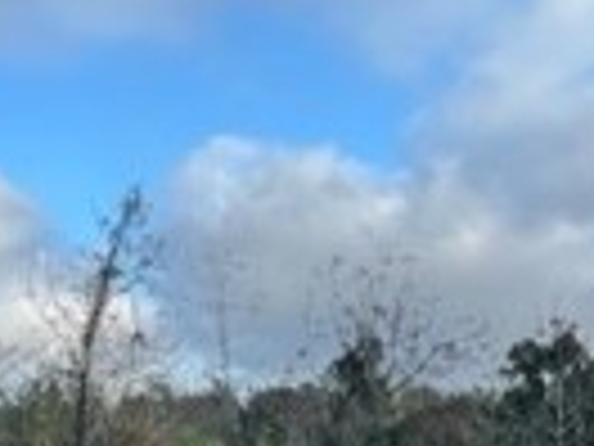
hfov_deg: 29.7
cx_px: 513
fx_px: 1081
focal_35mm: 63
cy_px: 518
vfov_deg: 21.8
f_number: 1.8
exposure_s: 1/436
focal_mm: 1.57
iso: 32
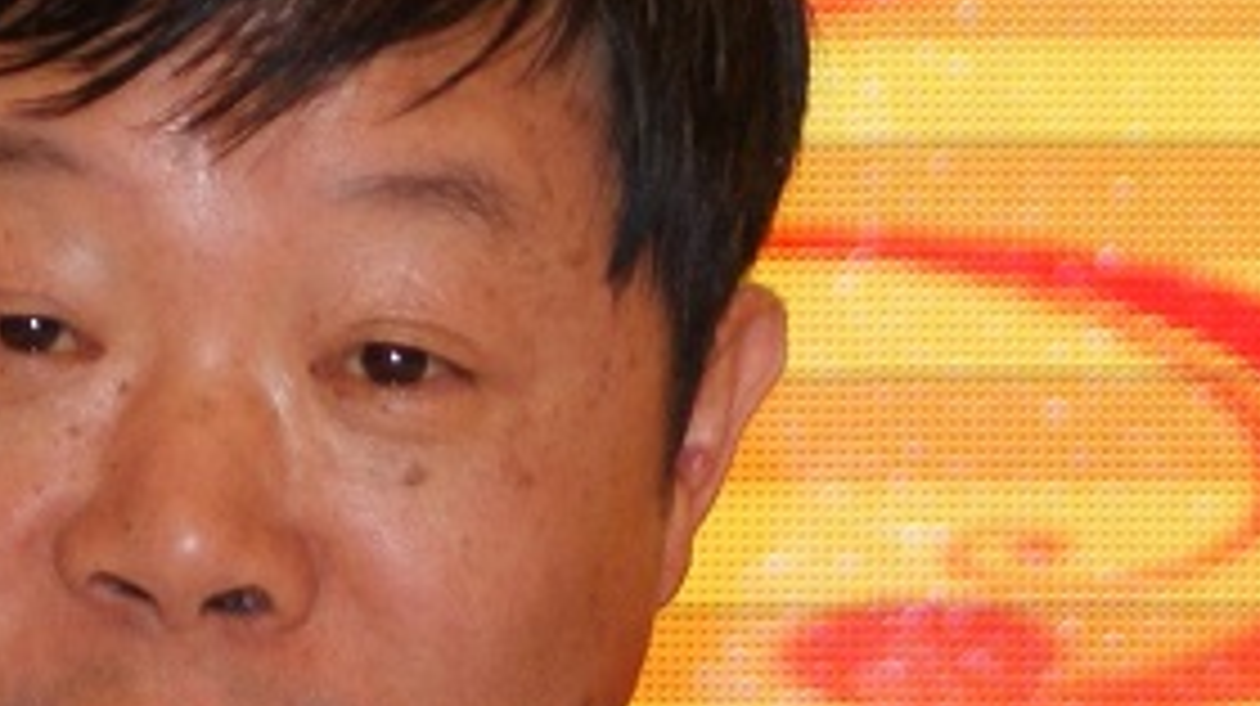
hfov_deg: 4.3
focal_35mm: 506
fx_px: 16893
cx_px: 220
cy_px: 1012
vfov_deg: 2.4
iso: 400
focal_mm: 60
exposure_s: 1/100
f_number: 4
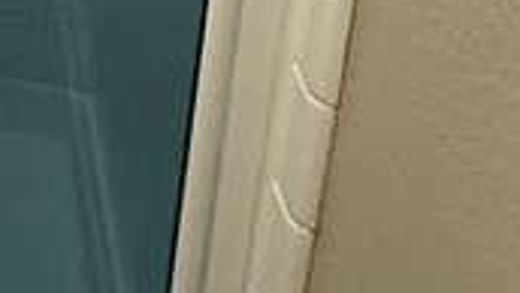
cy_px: -501
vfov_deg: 10.6
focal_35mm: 91
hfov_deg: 18.1
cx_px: -435
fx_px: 1256
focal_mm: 2.22
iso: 200
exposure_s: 1/60
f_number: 2.2
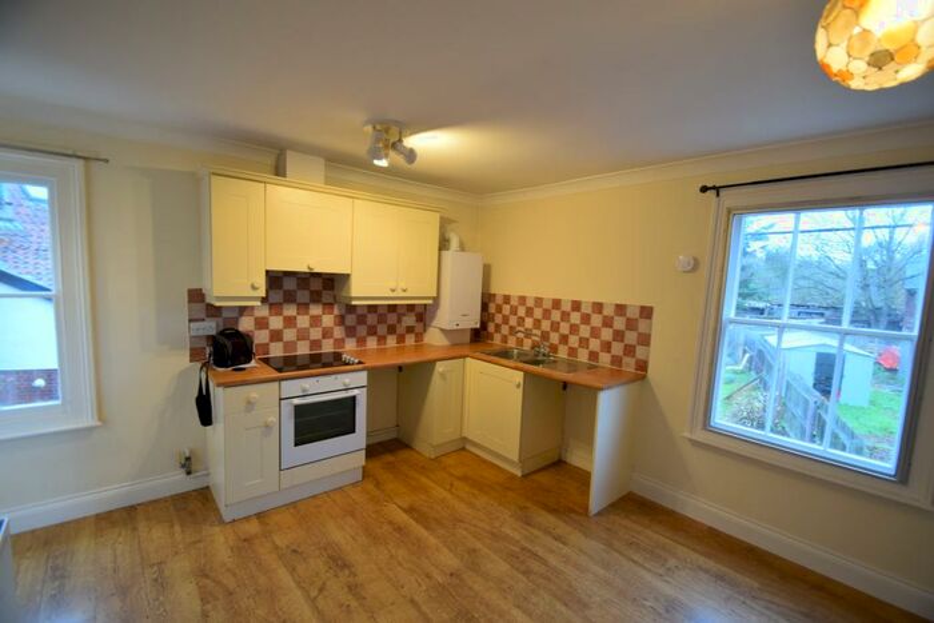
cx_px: 467
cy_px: 312
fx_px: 389
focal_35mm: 15
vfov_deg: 77.4
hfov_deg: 100.4
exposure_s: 1/60
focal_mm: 10
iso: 560
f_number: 4
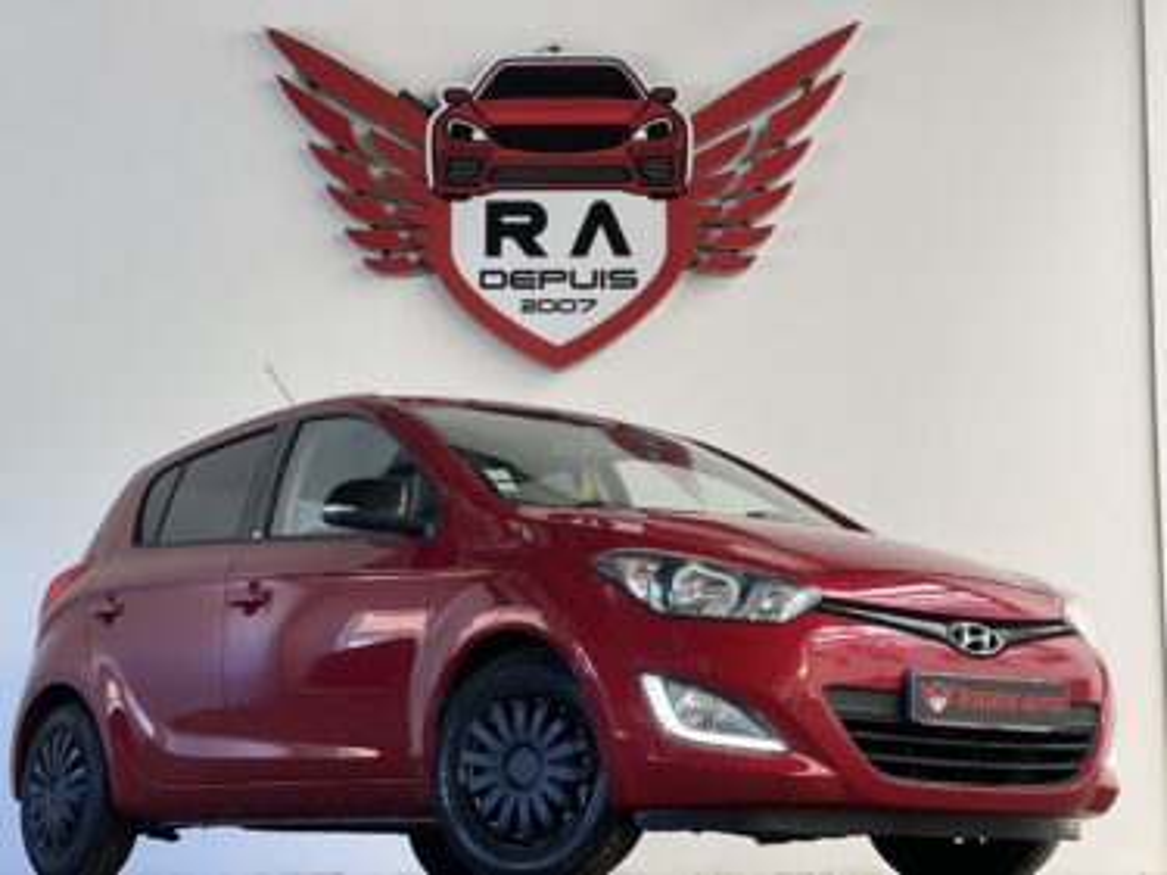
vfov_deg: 19.1
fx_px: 2595
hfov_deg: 25.3
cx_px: 584
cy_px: 438
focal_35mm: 77
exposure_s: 1/121
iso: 160
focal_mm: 9
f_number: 2.8
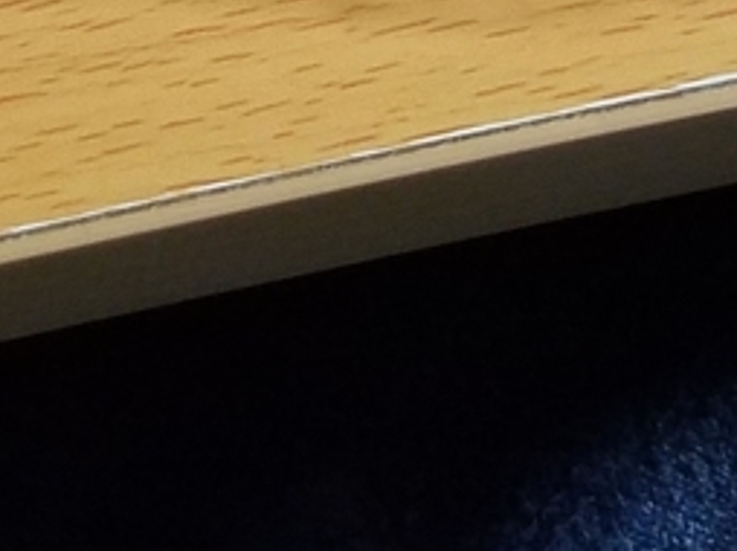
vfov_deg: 10.6
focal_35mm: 123
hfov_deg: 16.0
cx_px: 363
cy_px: -705
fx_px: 2616
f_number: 1.7
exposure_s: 1/60
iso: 200
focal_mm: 4.2
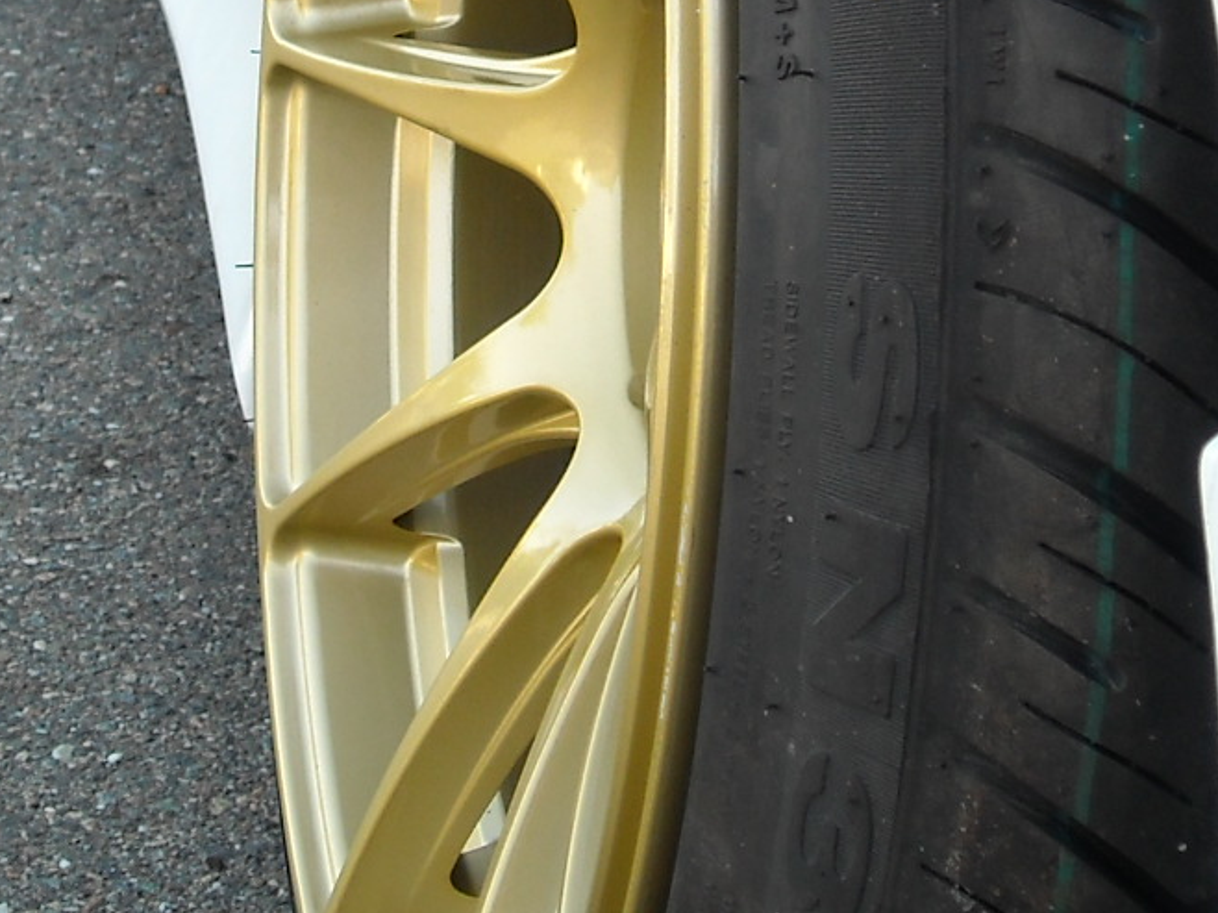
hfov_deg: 18.0
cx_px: 363
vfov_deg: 13.3
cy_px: -80
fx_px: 3834
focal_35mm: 109
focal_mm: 5.7
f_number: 2.8
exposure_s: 1/96
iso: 64
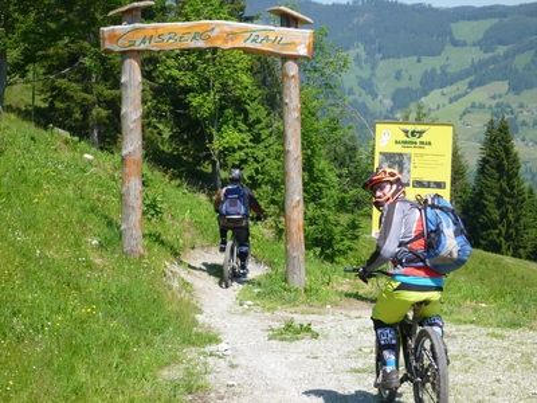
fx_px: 1241
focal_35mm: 80
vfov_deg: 18.4
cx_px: 268
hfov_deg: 24.4
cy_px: 202
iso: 100
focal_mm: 14.3
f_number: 5.6
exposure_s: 1/200
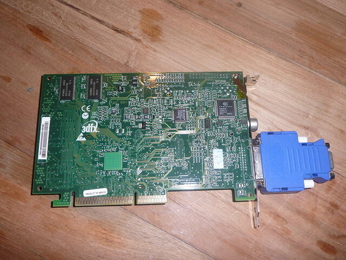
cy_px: 130
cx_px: 173
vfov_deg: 41.8
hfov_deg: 54.0
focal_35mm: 34
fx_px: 340
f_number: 3.6
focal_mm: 5.5
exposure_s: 1/30
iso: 100
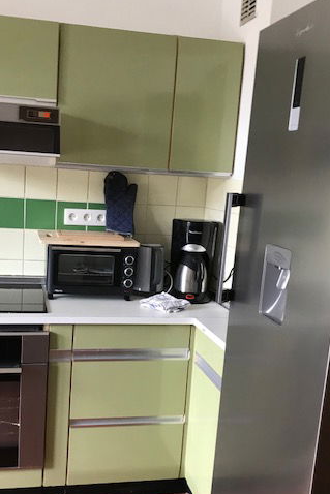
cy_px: 276
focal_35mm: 39
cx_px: 116
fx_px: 536
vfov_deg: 49.4
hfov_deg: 34.0
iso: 40
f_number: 1.8
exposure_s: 1/17
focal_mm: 3.99
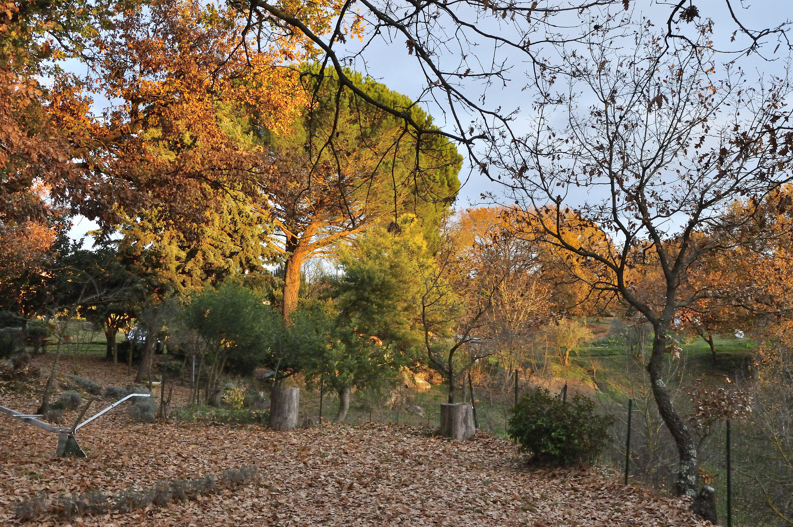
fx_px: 792
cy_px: 264
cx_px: 396
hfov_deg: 53.2
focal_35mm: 36
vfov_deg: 36.8
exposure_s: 1/80
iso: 1000
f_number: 9
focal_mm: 24
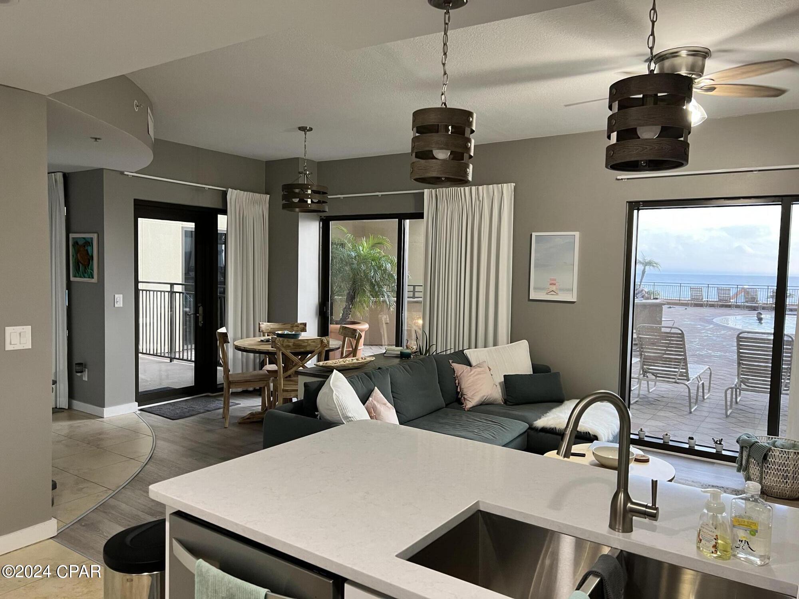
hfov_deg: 67.3
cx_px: 400
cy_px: 300
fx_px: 600
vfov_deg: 53.1
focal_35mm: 26
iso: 125
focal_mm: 5.7
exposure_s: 1/60
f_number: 1.5
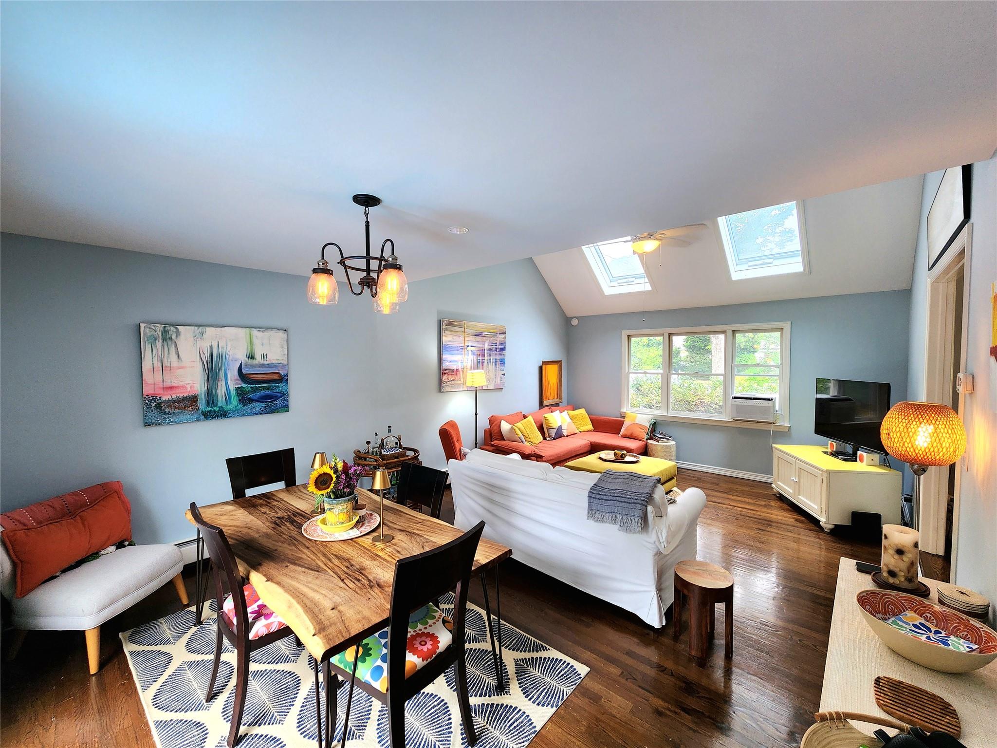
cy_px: 374
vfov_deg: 89.9
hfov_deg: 106.2
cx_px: 498
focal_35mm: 13
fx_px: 374
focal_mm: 2.2
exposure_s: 1/60.2
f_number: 2.2
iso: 125
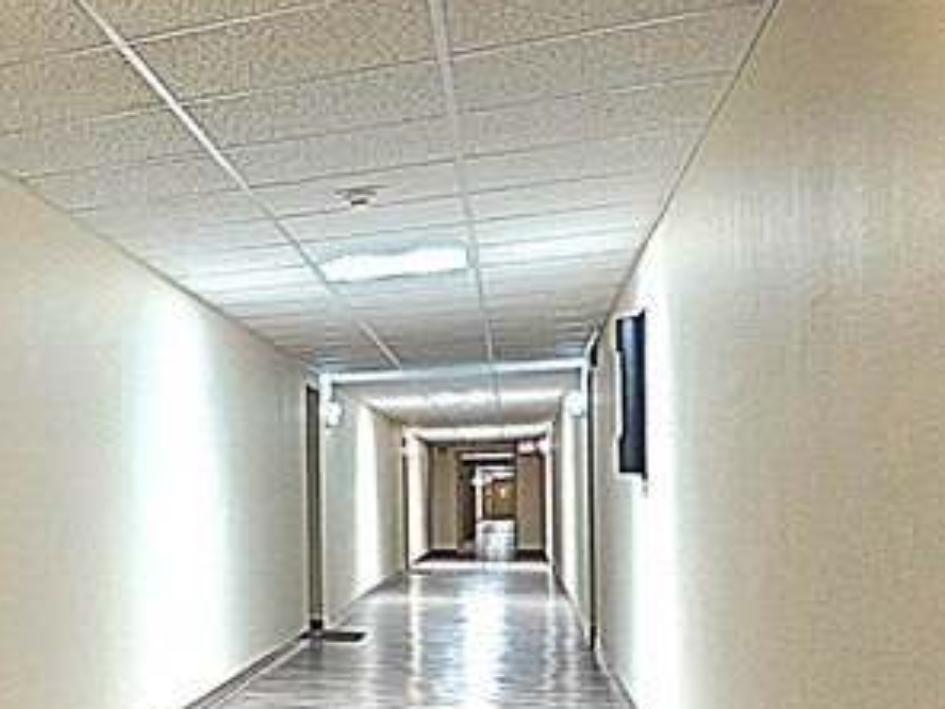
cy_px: 498
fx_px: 1228
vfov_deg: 31.8
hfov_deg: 28.2
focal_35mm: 45
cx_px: -466
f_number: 2.2
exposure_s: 1/30
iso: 400
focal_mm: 2.2
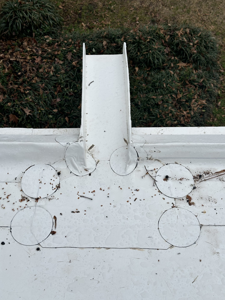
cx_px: 112
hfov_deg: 30.3
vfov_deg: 39.7
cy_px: 150
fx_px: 416
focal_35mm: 48
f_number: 1.78
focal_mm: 6.86
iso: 64
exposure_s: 1/1992
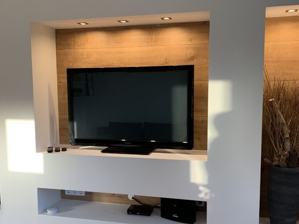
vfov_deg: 35.9
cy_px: 127
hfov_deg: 46.8
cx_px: 139
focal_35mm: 40
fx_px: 345
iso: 50
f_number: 1.8
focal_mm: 4.25
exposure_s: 1/50
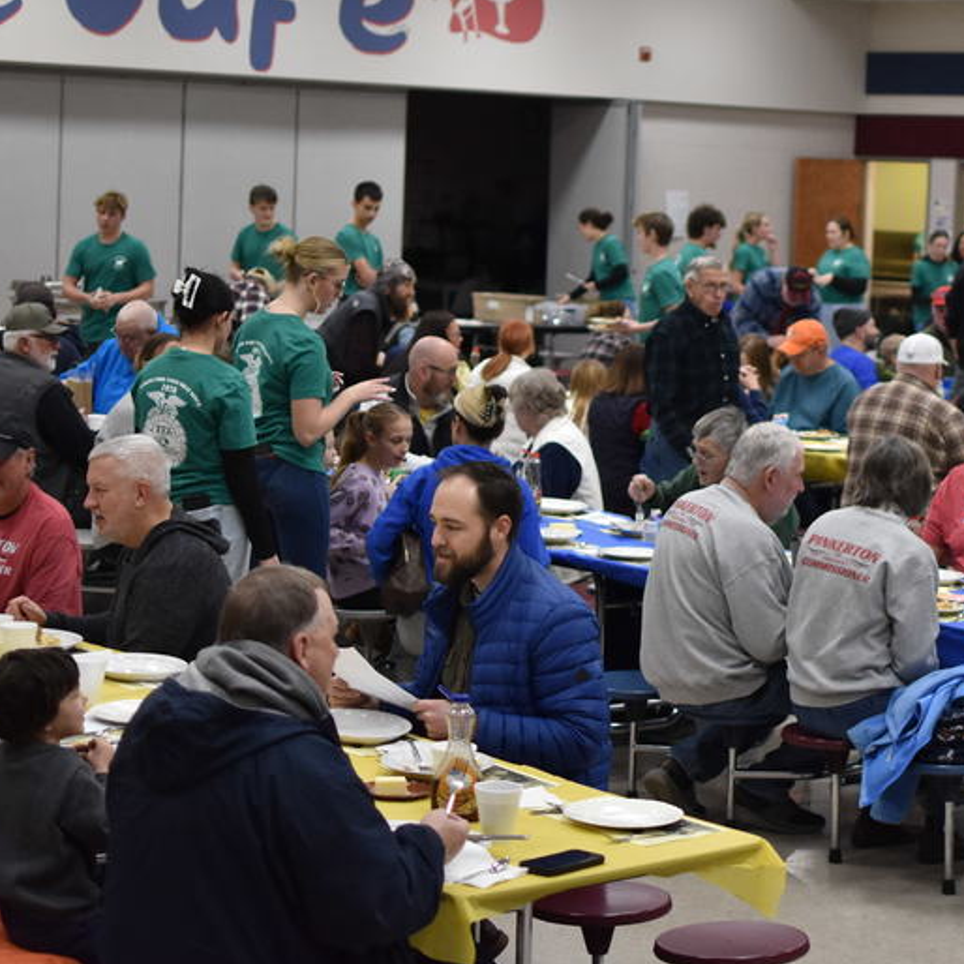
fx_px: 2736
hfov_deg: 19.8
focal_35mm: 87
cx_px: 788
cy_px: 350
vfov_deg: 19.9
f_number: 1.8
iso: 1000
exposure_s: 1/800
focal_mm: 35
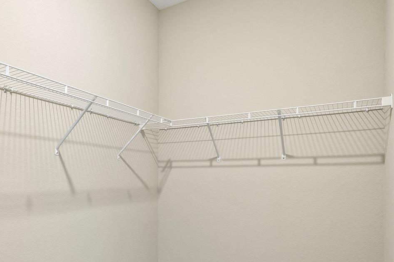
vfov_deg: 47.2
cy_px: 175
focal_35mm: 27
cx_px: 157
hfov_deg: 66.7
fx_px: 295
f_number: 8
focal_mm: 16
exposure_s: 1/8
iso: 800
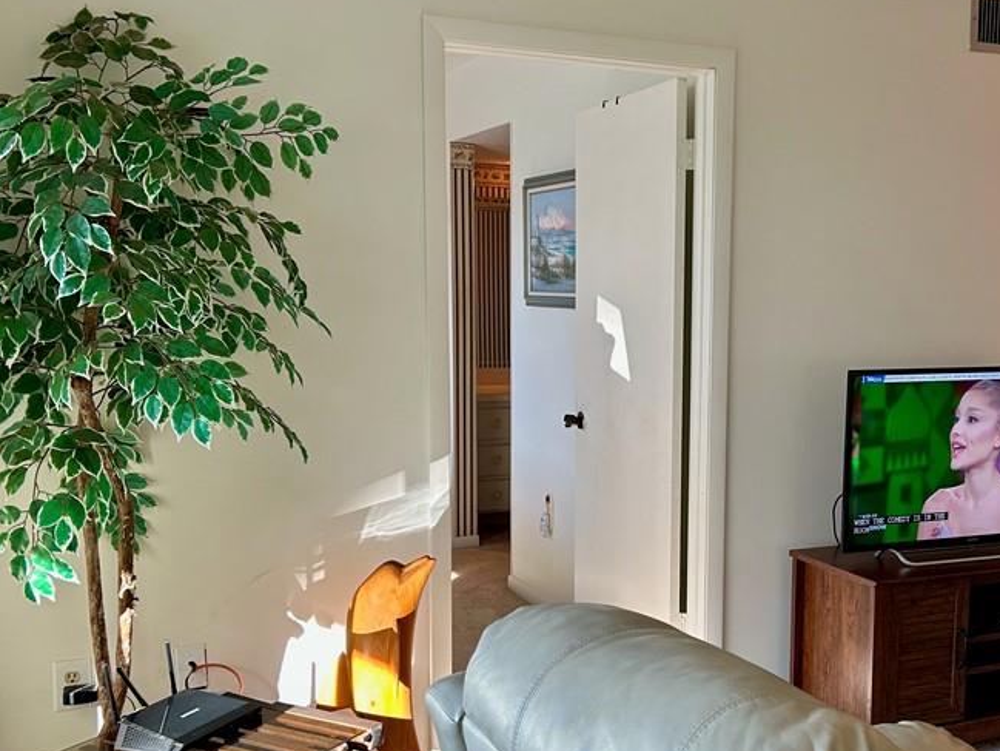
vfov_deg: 35.1
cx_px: 639
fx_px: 1185
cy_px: 427
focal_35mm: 41
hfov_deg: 45.3
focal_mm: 5.7
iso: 80
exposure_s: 1/120
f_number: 1.5
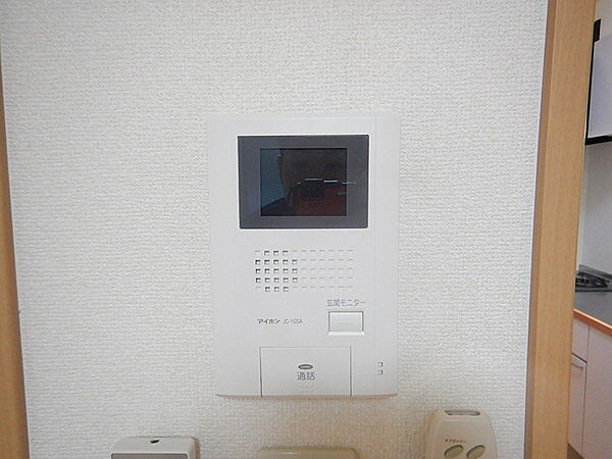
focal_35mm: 24
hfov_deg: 71.6
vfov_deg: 56.8
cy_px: 230
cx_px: 306
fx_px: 424
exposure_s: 1/50
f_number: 2.8
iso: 400
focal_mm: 4.3
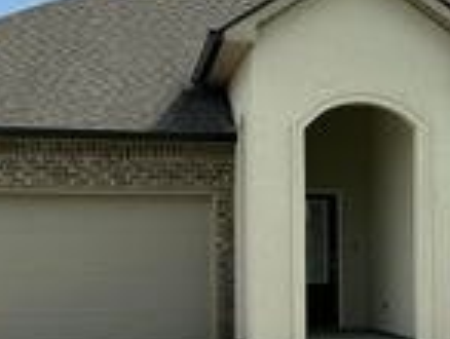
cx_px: 435
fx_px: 1068
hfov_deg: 23.0
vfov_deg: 18.0
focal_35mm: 82
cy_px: 245
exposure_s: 1/6211
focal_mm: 6.86
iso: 80
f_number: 1.78
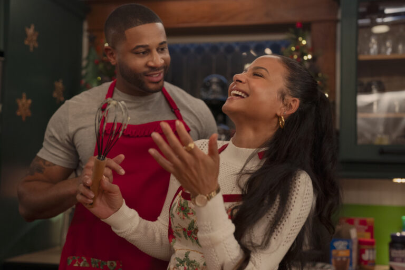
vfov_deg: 27.0
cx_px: 202
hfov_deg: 39.6
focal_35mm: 50
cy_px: 135
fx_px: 562
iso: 3200
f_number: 2.2
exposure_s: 1/200
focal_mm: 50
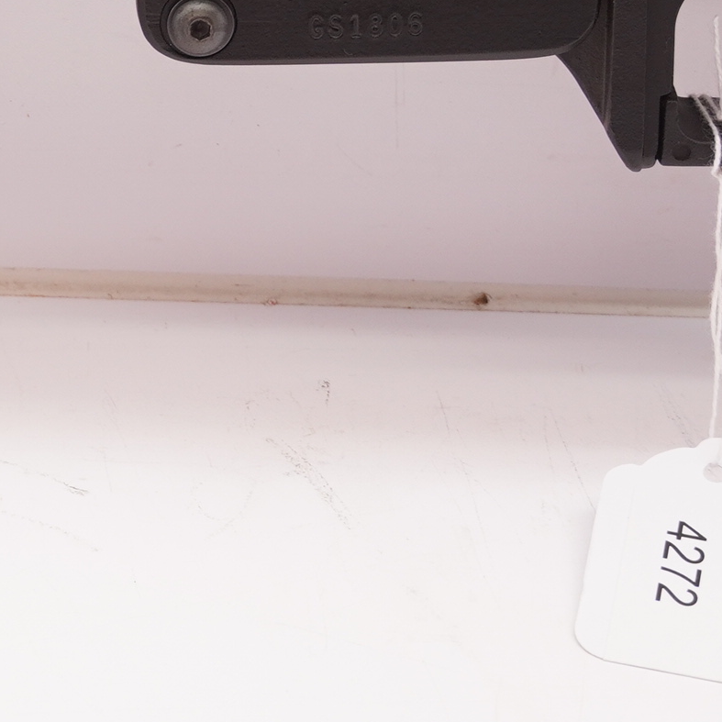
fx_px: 5286
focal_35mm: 224
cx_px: -332
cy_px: -72
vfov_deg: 7.8
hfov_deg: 7.7
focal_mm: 46
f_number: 5.6
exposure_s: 1/125
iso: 400
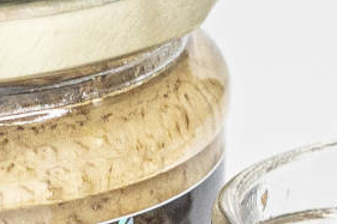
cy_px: 280
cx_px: 110
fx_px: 5117
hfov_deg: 3.8
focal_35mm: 547
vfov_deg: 2.5
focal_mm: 50
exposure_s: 1/125
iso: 1250
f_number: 4
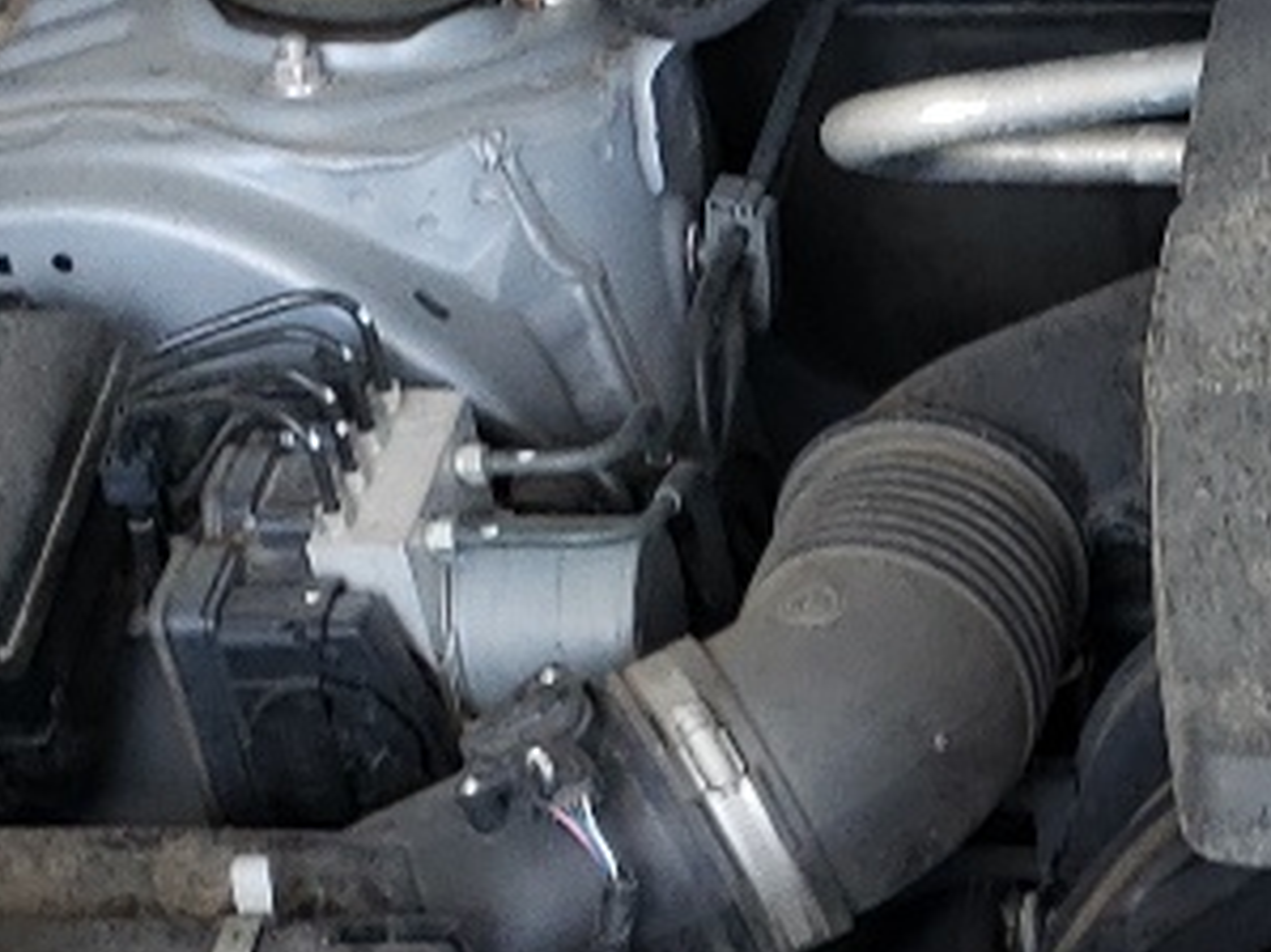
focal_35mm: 139
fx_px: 5102
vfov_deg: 10.1
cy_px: 1726
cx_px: 2036
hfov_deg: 13.2
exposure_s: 1/60.2
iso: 51
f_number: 1.5
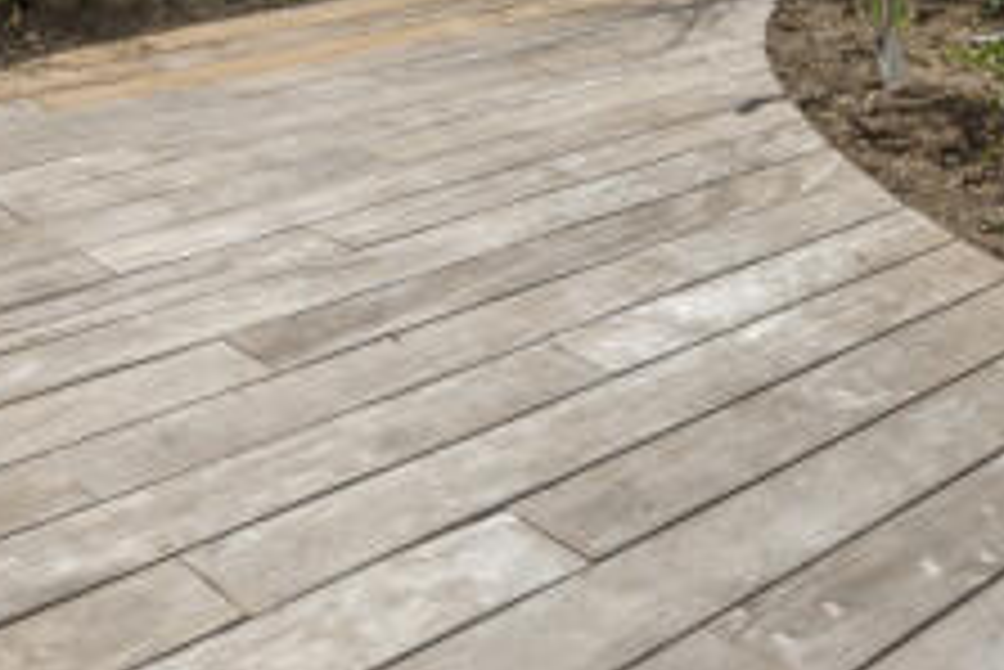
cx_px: 261
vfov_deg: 21.2
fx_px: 1535
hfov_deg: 35.5
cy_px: -308
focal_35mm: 55
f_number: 8
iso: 400
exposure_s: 1/1600
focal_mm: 12
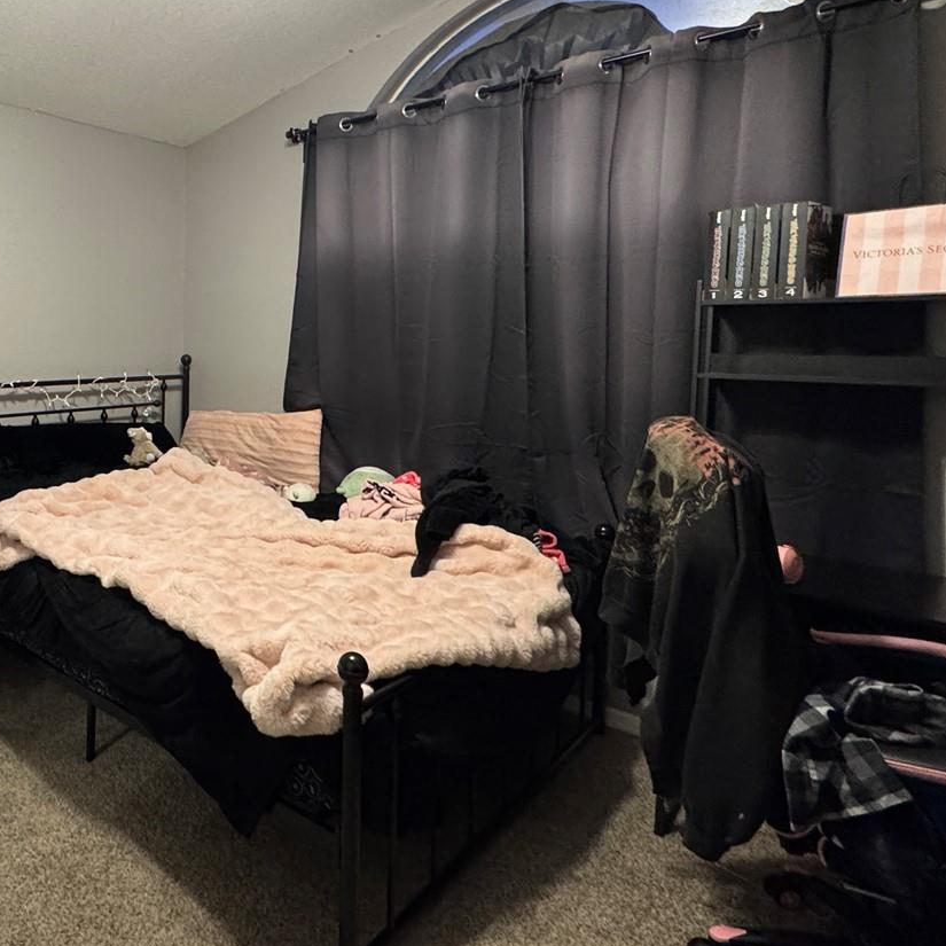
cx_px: 147
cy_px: 383
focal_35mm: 24
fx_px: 742
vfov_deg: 64.5
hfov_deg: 58.3
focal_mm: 2.22
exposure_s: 1/60
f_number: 2.2
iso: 640
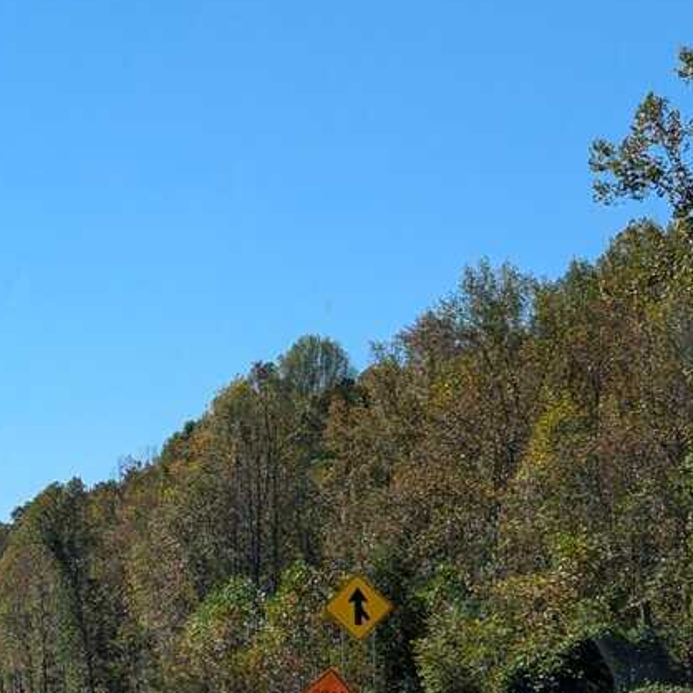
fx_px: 2763
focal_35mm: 122
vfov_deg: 14.2
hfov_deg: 14.0
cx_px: -63
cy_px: 512
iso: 50
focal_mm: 6.81
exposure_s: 1/2000
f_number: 1.85
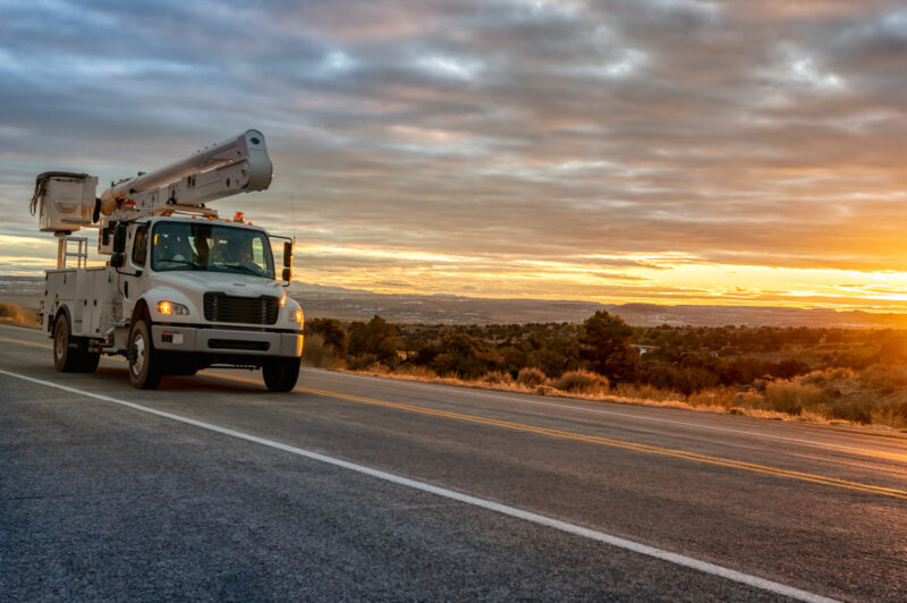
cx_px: 454
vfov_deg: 25.8
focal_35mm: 52
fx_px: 1317
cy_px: 302
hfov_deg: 38.0
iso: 640
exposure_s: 1/320
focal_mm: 52.3
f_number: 6.3
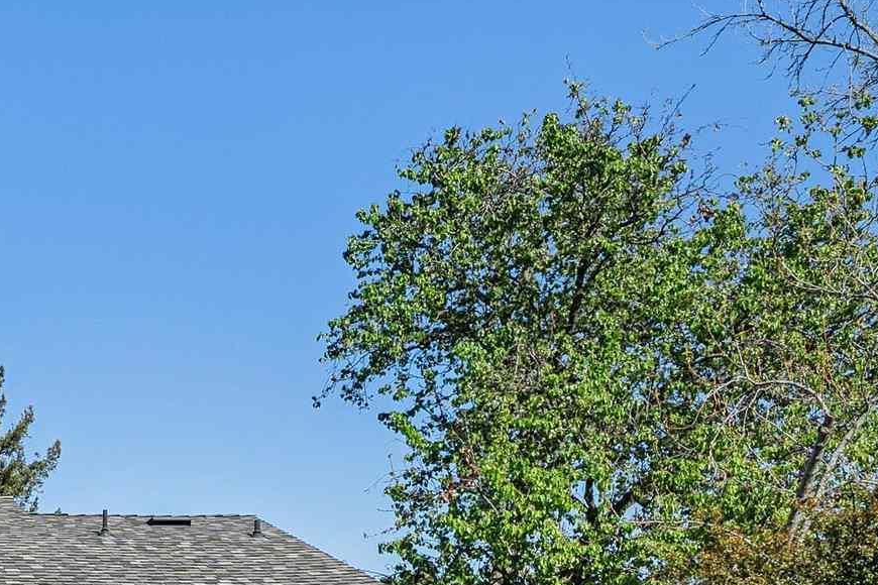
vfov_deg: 20.4
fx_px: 1463
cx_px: -294
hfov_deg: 27.3
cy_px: 786
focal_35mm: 60
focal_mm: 17
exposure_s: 1/800
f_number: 9
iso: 250
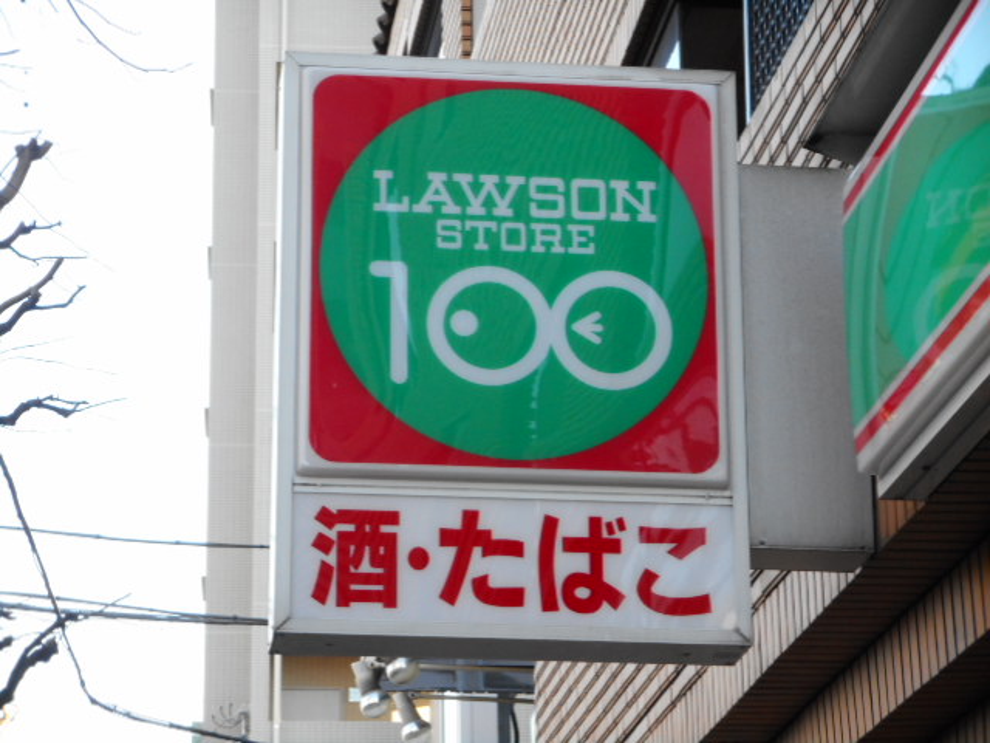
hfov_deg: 16.8
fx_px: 3346
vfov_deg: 12.7
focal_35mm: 117
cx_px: 495
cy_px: 372
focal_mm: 20.9
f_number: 5.9
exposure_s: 1/60
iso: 280
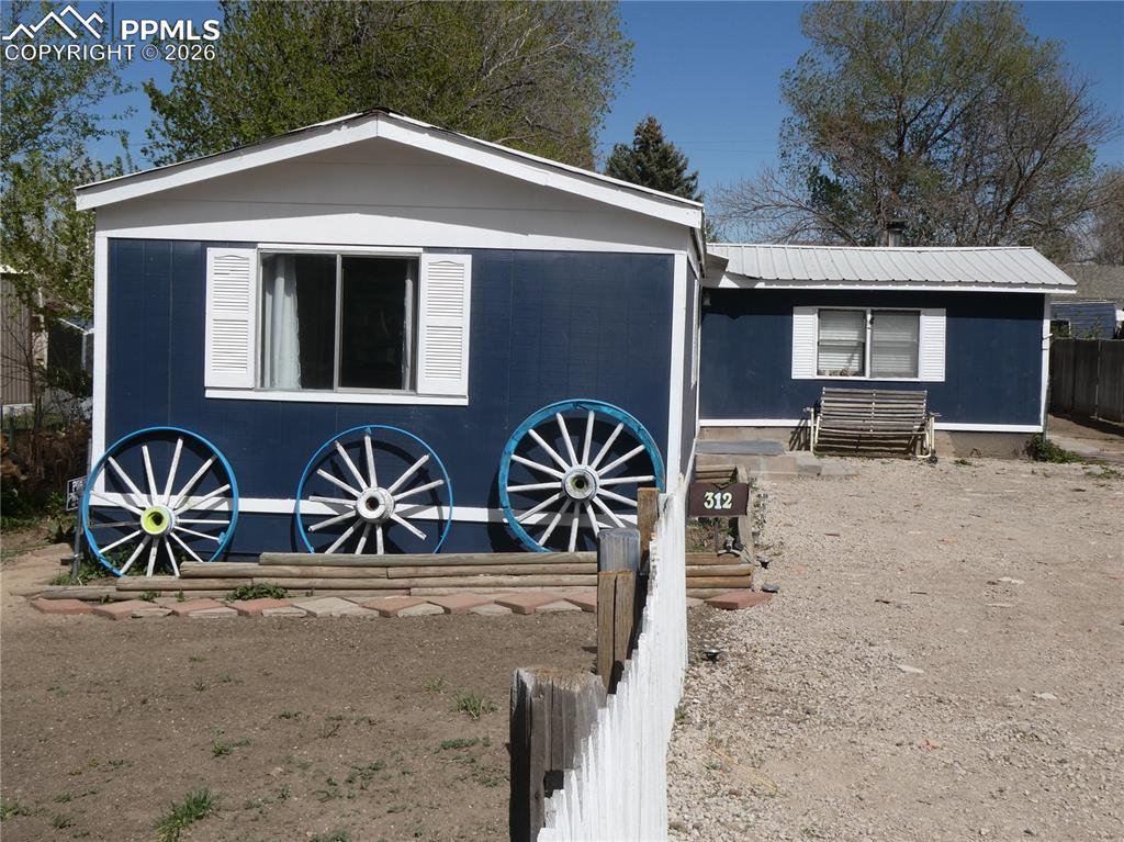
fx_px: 1525
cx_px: 562
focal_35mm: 47
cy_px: 421
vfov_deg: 30.9
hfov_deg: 40.5
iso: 80
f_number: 5.6
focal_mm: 8.4
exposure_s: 1/800
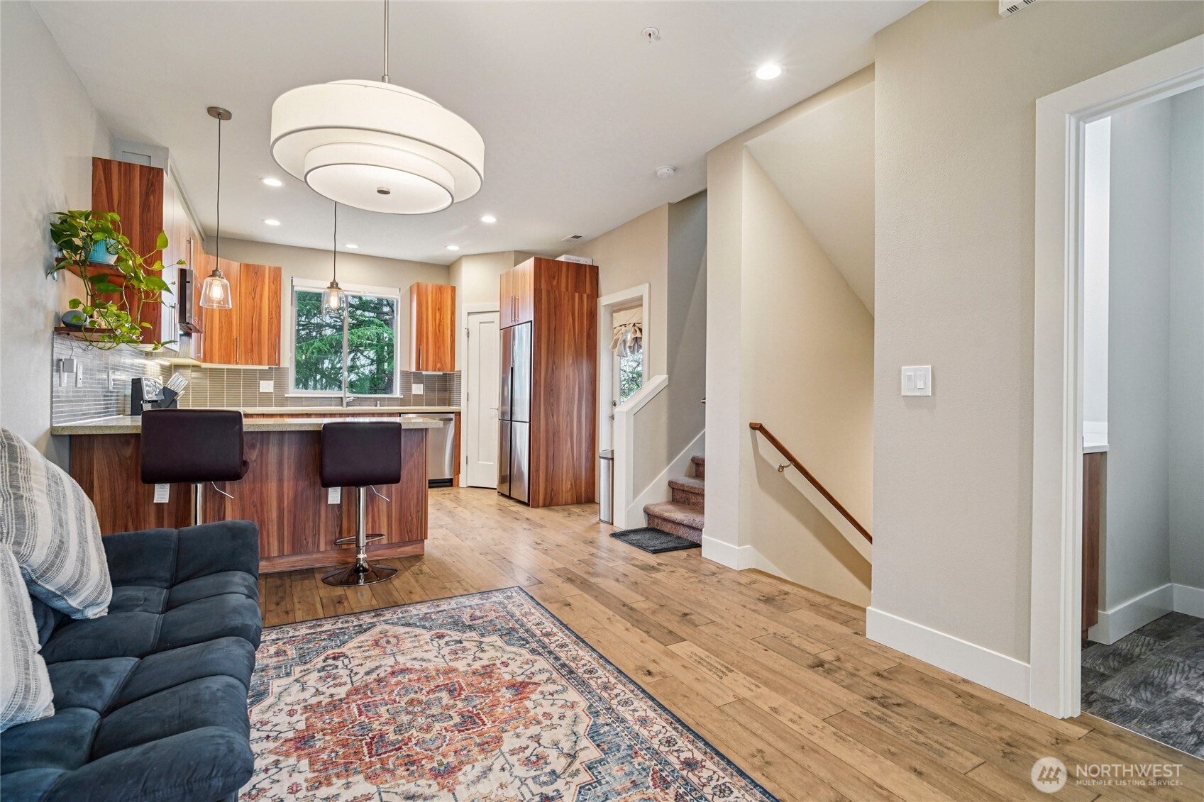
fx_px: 535
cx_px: 602
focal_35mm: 16
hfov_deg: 96.7
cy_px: 401
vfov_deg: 73.7
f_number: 8
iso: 1600
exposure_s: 1/10
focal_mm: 16
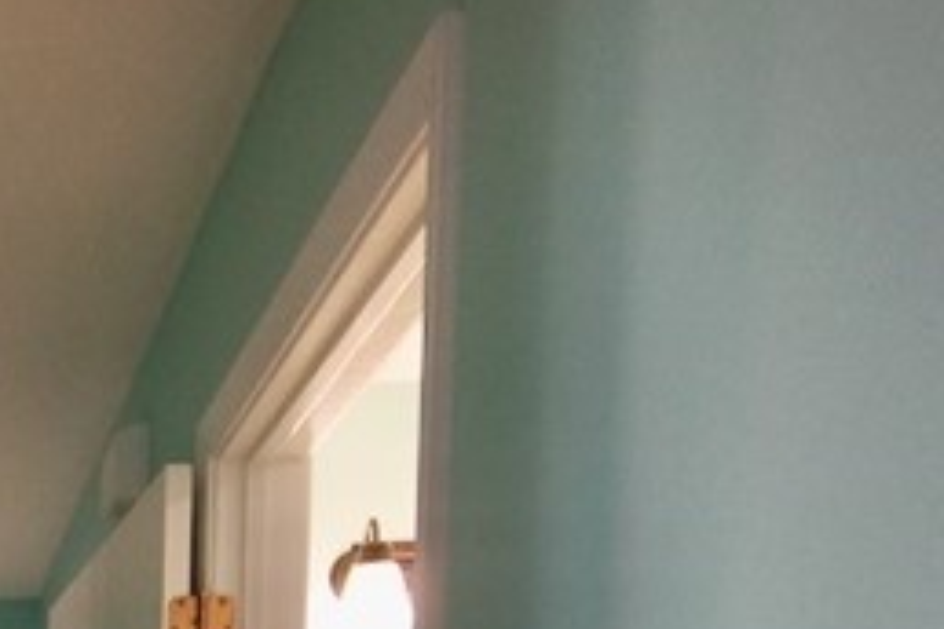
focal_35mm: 63
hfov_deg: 26.2
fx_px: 1652
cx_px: -342
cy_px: 1247
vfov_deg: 16.5
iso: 320
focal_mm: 10
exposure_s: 1/60
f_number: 4
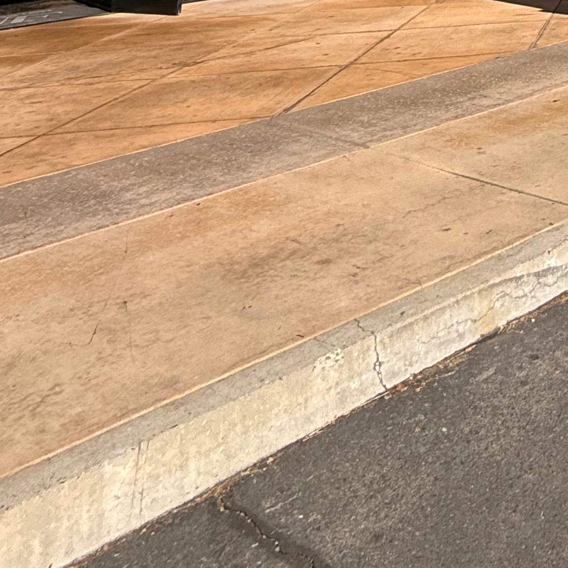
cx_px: 787
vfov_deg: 22.7
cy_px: -416
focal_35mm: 49
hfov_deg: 27.3
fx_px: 910
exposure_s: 1/3289
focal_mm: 2.22
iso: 50
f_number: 2.2
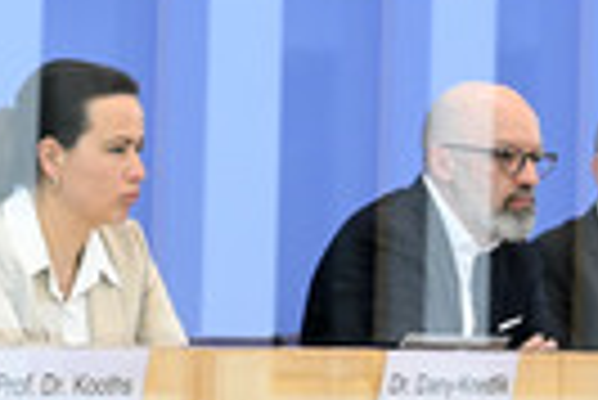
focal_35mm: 237
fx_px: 3941
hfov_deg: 8.6
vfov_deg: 5.8
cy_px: 139
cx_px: -29
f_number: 6.3
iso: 3200
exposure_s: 1/500
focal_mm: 70
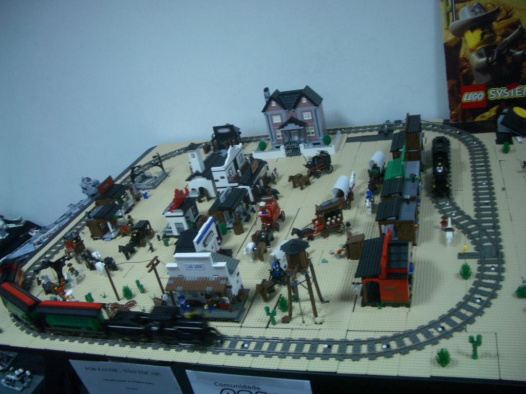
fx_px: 532
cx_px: 263
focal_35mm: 35
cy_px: 197
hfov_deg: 52.6
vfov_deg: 40.7
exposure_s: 1/20
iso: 100
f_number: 2.6
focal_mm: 5.8
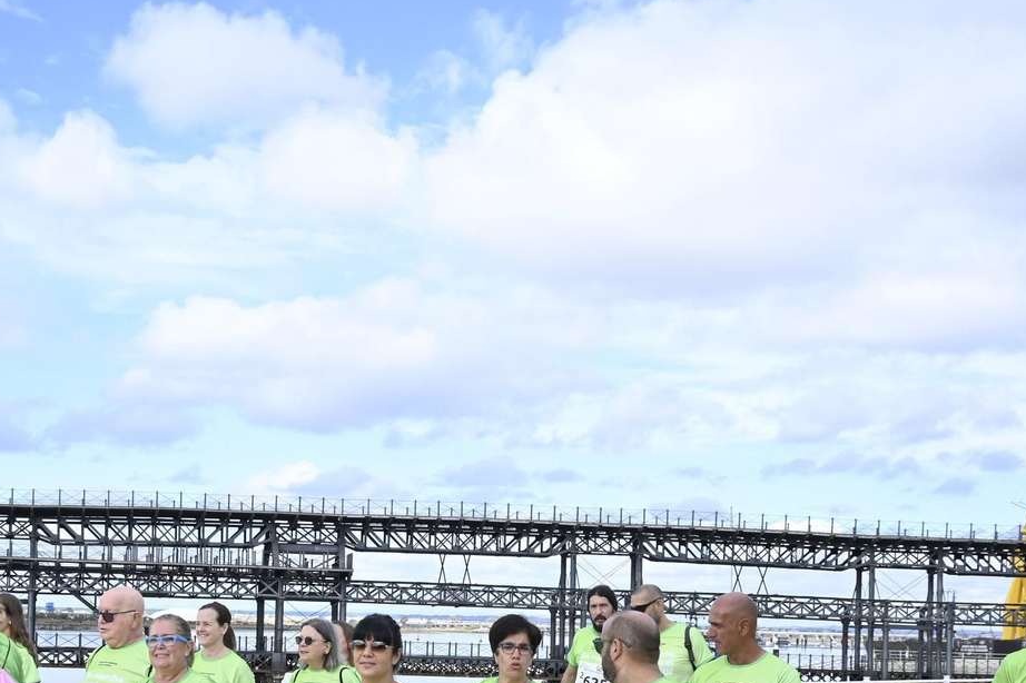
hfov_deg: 33.3
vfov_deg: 22.2
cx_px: 392
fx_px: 1706
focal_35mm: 60
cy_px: 580
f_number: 5
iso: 320
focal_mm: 23
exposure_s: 1/1250
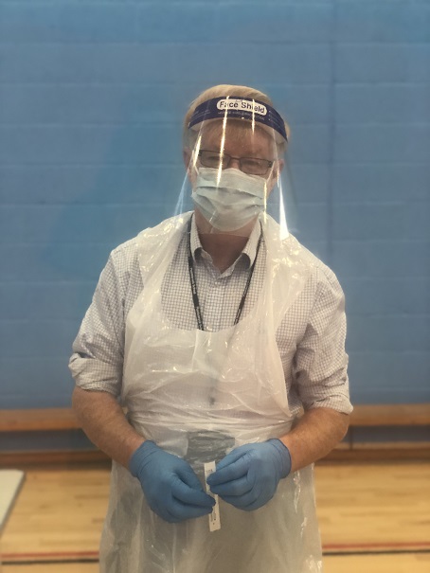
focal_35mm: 52
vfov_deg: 36.8
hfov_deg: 28.0
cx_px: 215
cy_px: 286
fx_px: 861
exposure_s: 1/58
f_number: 2.4
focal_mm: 6
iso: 64
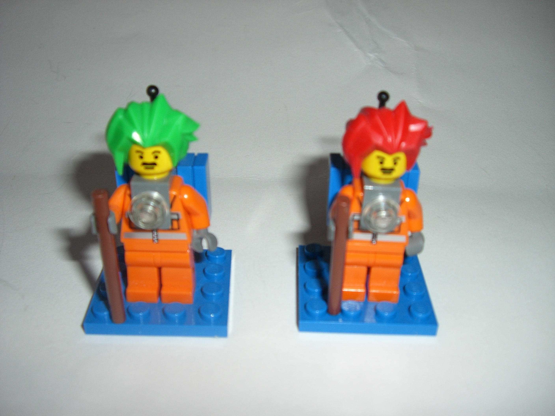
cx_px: 278
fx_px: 609
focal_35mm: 38
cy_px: 208
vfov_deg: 37.7
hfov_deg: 49.0
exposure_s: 1/60
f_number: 2.7
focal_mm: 6.2
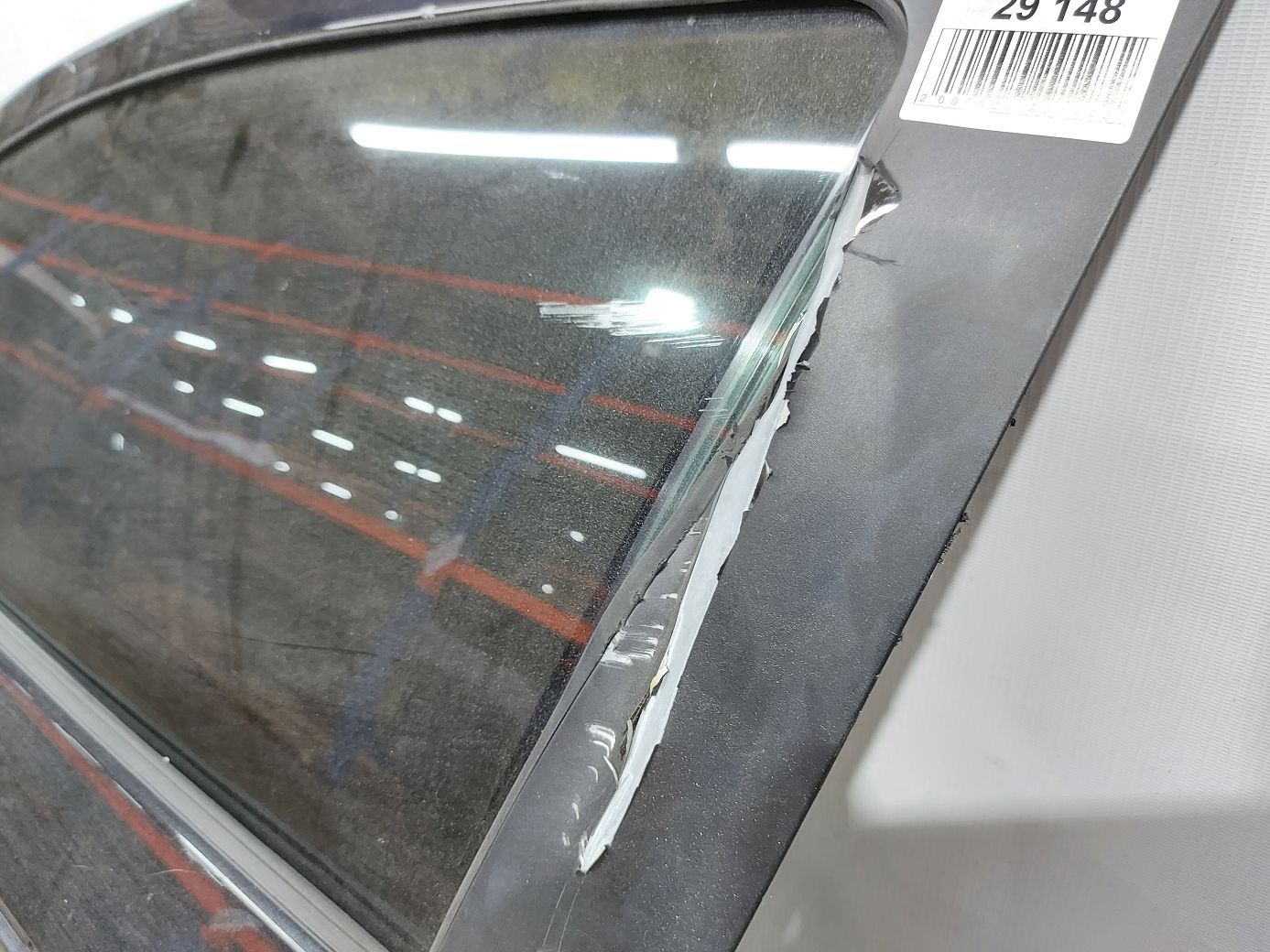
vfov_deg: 56.8
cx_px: 635
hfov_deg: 71.6
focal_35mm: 24
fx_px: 880
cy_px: 476
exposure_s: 1/25
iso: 250
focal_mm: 5.23
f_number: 1.8
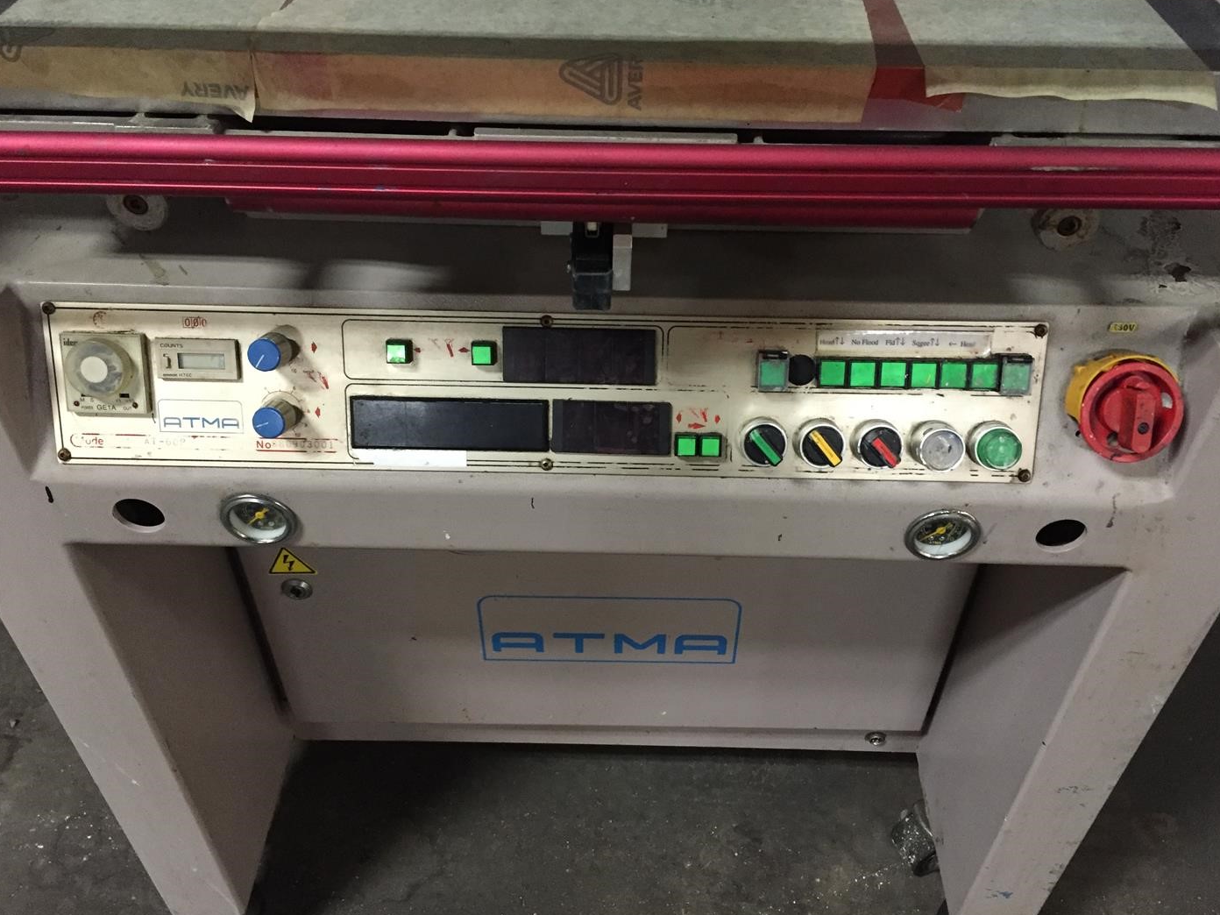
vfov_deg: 46.8
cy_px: 453
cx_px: 626
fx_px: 1057
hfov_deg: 60.0
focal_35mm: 30
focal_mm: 4.15
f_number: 2.2
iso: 250
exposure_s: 1/15
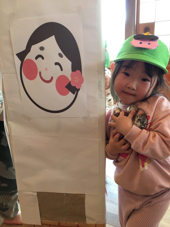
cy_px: 114
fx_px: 190
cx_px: 85
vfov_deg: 61.7
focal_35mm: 29
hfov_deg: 48.2
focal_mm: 4.15
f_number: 2.2
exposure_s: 1/17
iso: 50
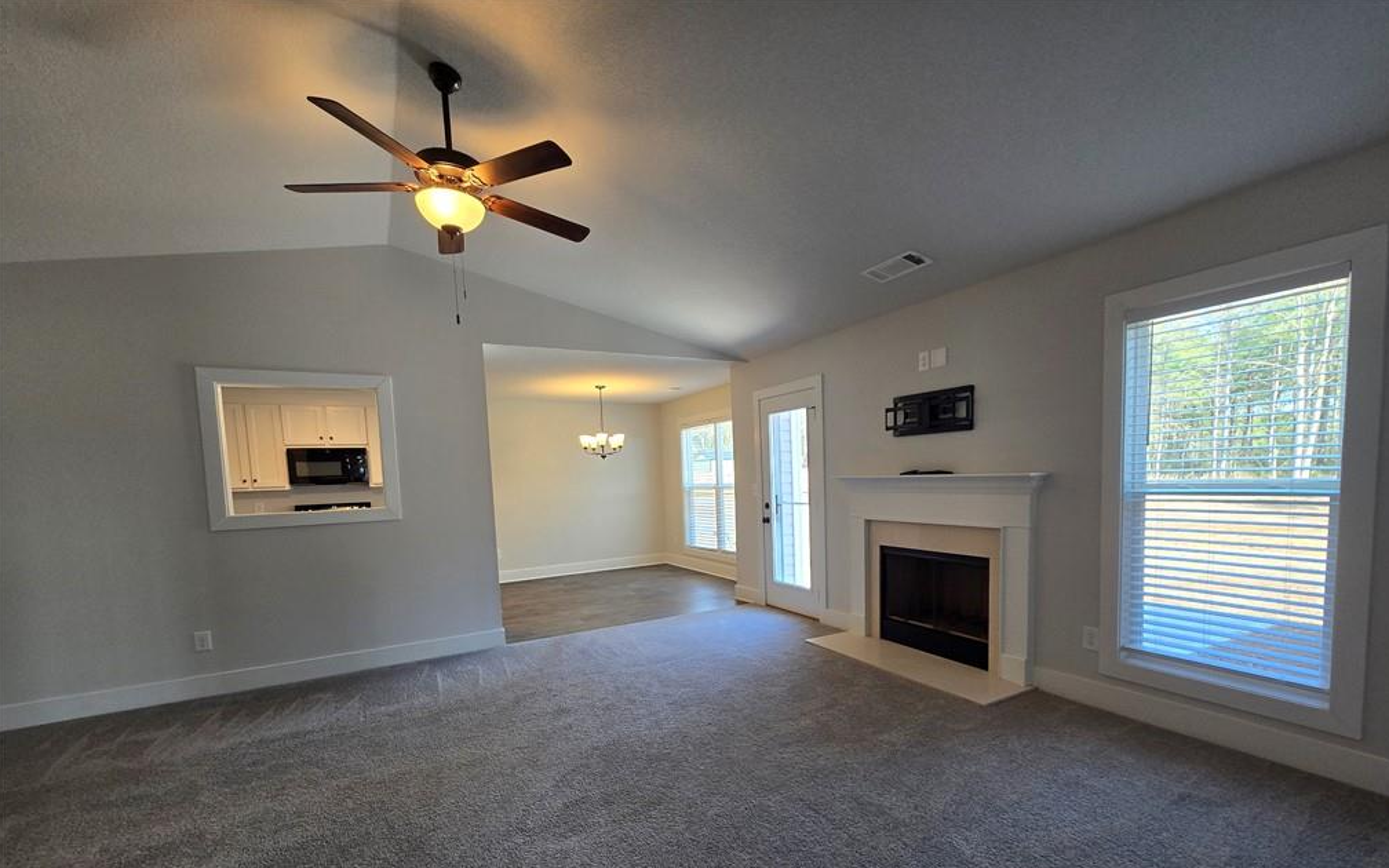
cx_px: 701
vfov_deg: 77.6
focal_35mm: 14
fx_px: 530
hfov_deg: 105.3
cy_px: 526
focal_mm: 2.2
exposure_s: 1/60
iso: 100
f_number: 2.2
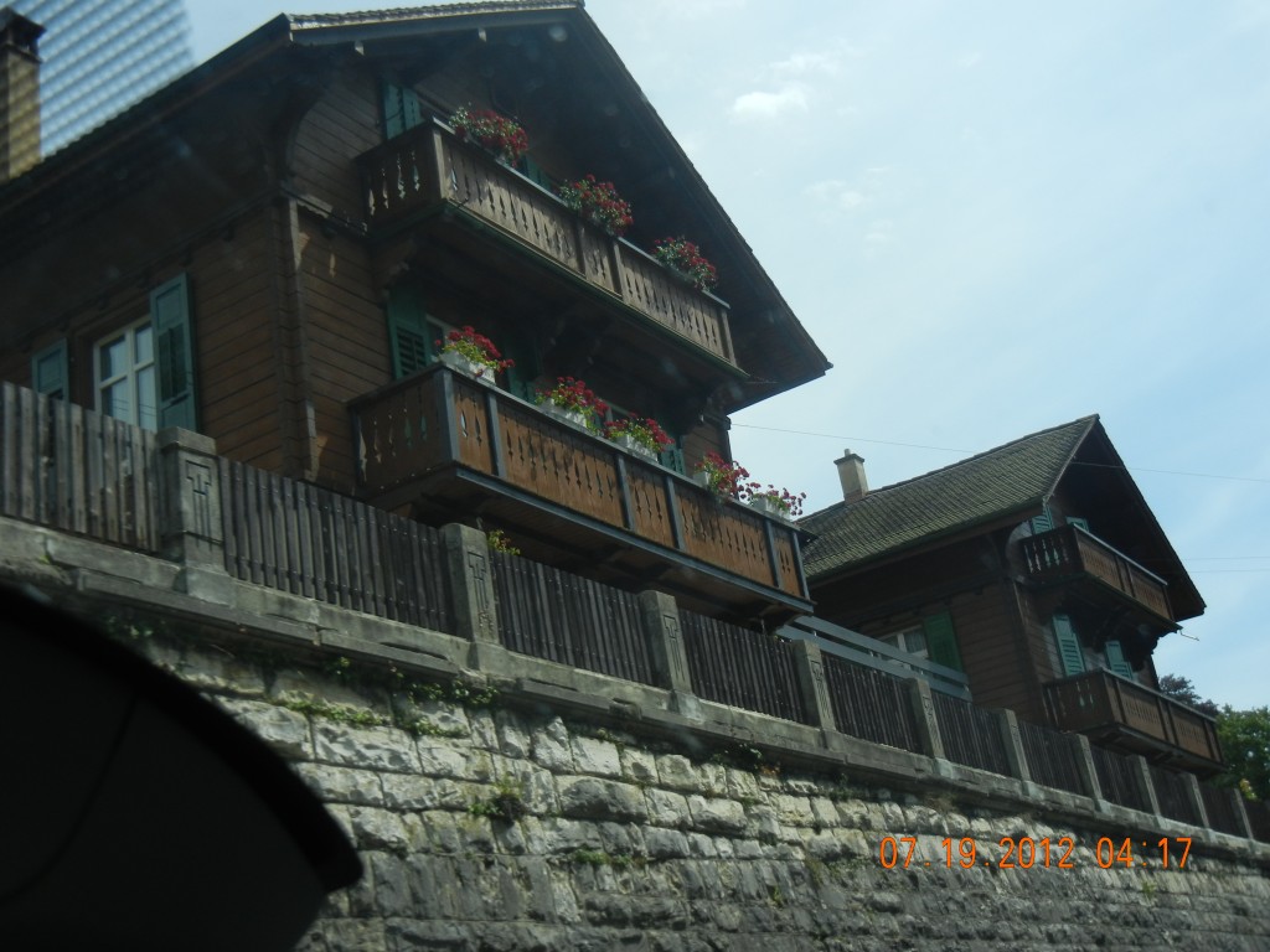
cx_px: 635
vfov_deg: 32.2
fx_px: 1651
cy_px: 476
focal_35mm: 45
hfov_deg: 42.1
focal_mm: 8.1
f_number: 7.6
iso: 160
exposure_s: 1/317
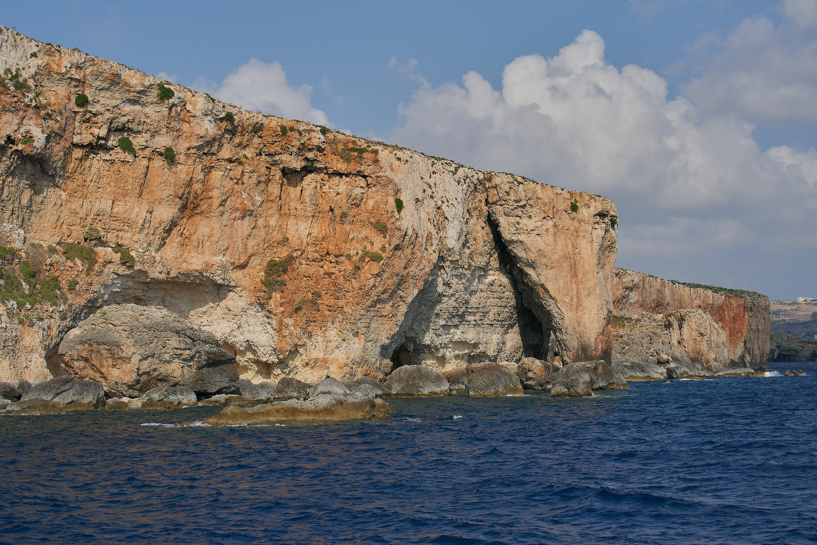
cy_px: 272
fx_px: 1588
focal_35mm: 70
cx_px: 408
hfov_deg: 28.8
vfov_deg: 19.5
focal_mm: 70
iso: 100
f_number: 8
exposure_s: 1/500
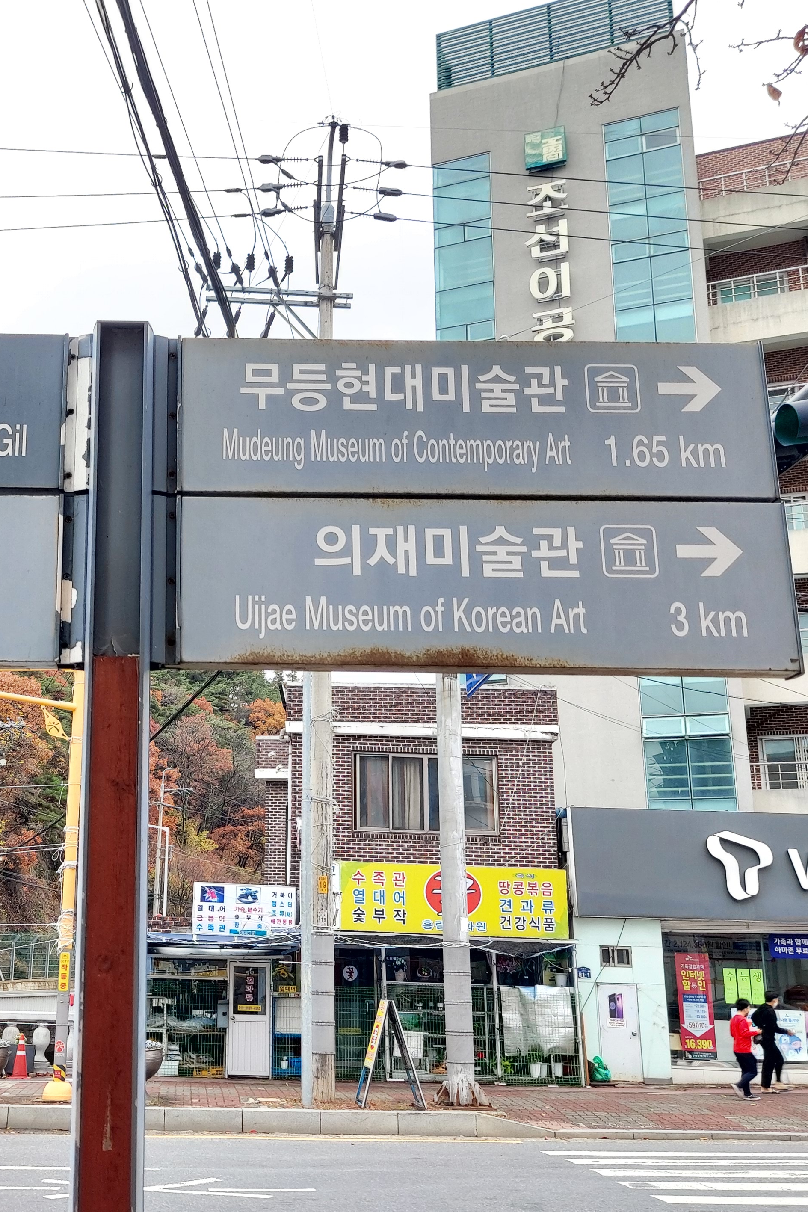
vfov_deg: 51.9
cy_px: 616
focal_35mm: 37
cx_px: 186
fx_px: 1245
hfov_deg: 35.0
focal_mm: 4.58
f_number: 2
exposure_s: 1/60
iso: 50
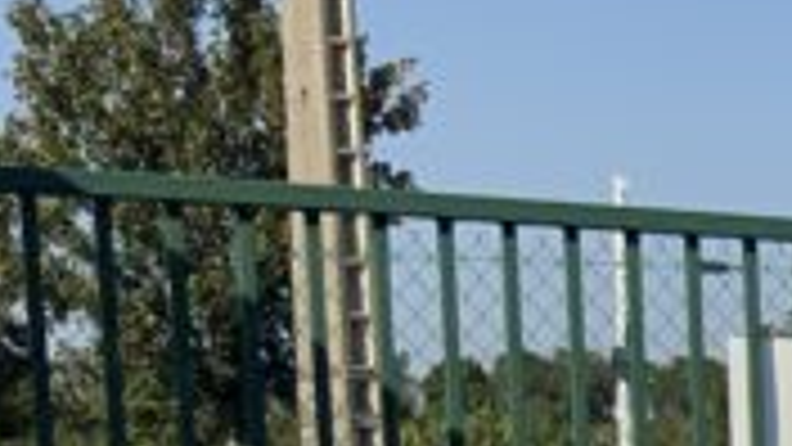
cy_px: 1194
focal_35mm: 144
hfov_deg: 13.6
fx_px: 3024
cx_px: 1346
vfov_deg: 7.6
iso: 20
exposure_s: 1/4785
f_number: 1.8
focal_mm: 3
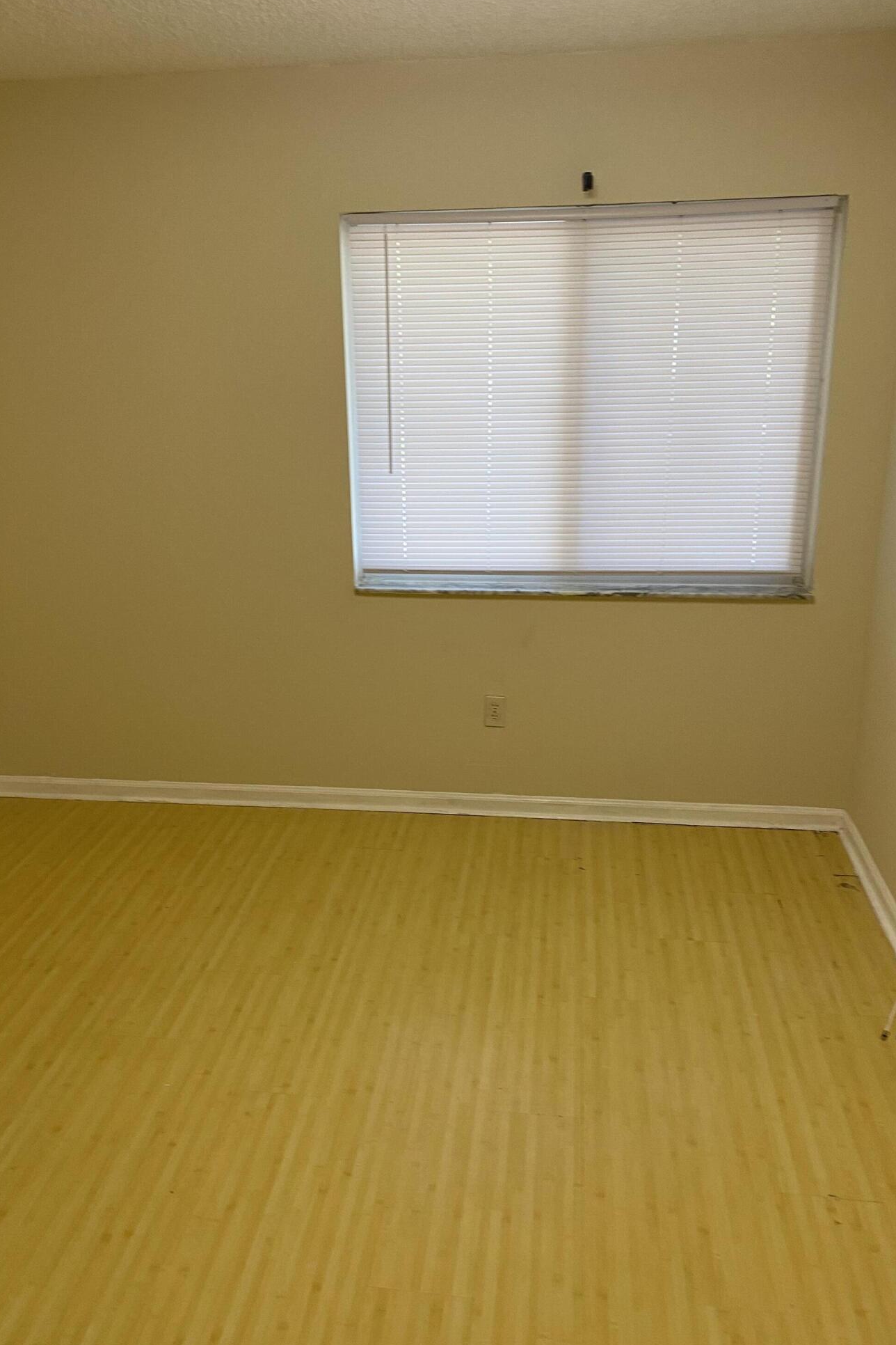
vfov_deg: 65.5
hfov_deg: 46.4
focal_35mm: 28
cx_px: 428
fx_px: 1045
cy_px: 663
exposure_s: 1/60
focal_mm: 4.25
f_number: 1.8
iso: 100
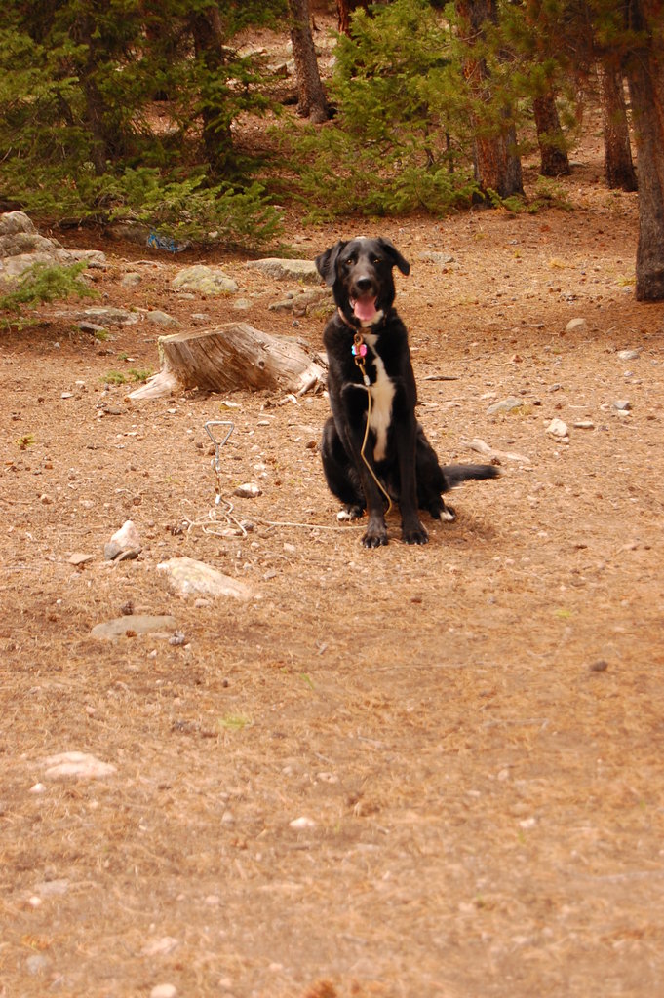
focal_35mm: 82
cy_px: 499
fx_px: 2286
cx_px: 332
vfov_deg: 24.6
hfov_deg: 16.5
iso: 400
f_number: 5.6
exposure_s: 1/200
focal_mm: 55
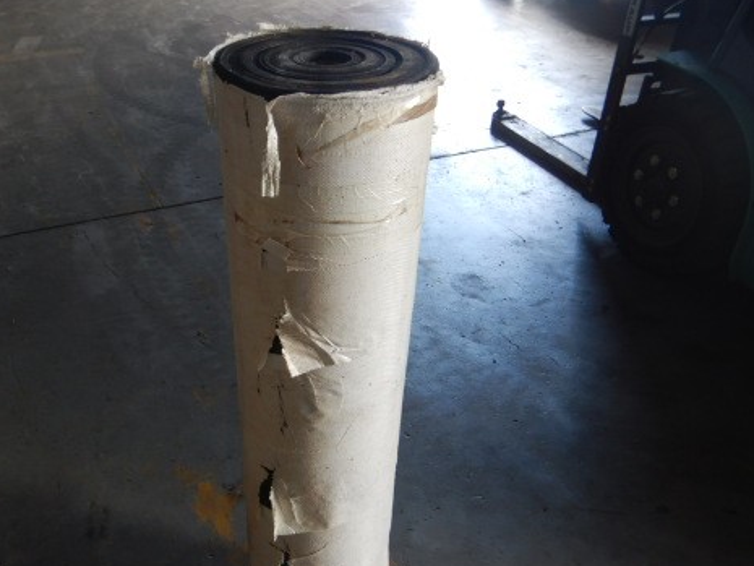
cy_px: 354
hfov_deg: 54.9
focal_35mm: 33
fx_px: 719
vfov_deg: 42.6
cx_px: 295
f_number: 2.8
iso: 125
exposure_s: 1/30
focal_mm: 4.3
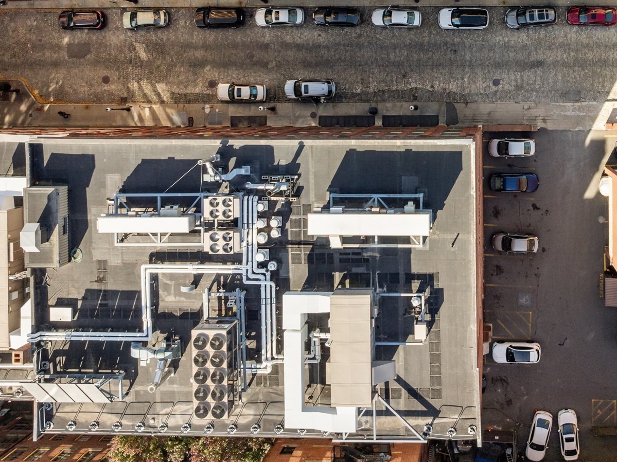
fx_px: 730
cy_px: 91
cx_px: 481
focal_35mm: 41
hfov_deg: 43.9
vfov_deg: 34.0
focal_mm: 12.29
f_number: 5.6
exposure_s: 1/80
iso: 200
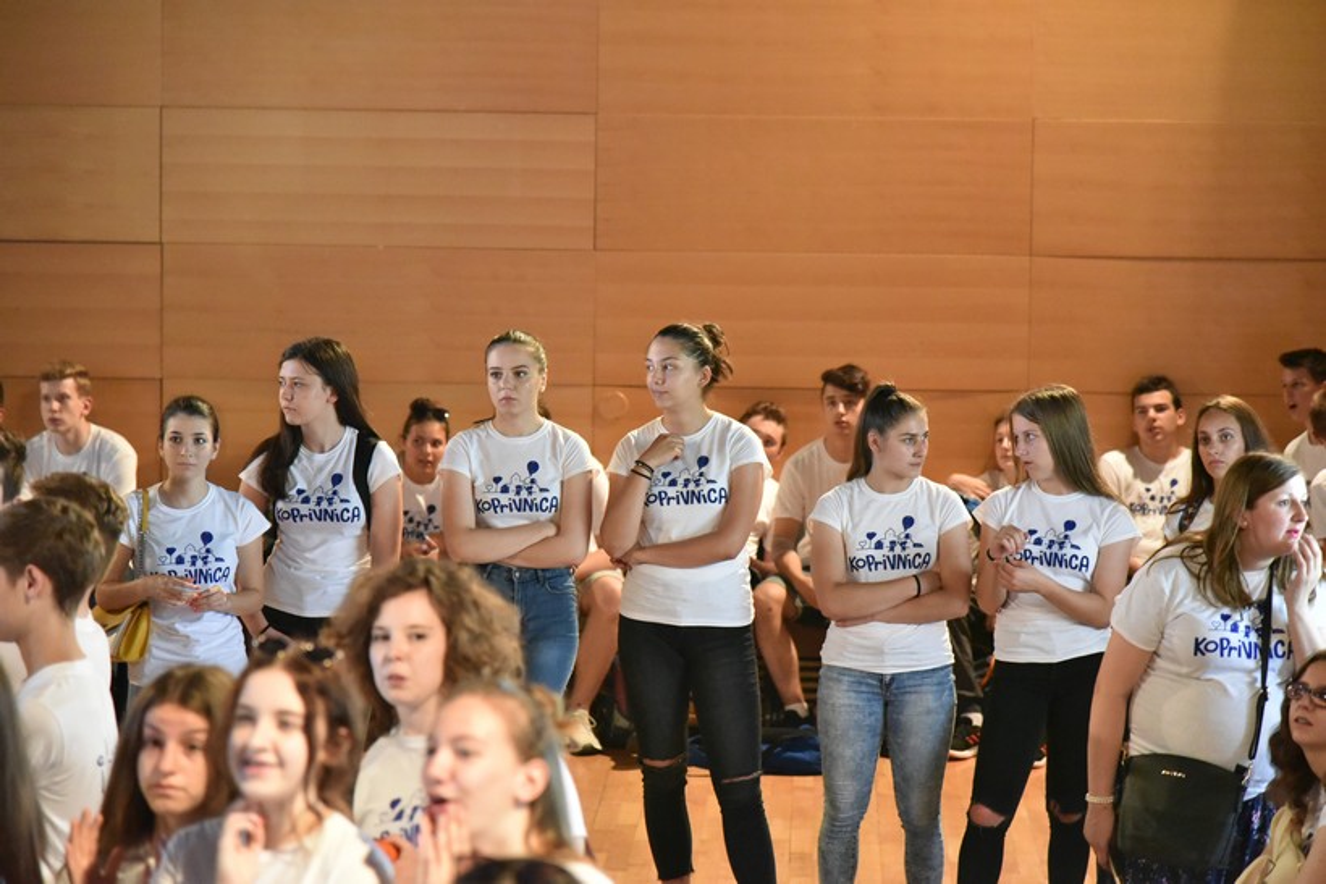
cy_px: 442
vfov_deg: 11.4
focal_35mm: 120
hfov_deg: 17.1
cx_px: 663
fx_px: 4420
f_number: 4
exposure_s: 1/160
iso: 12800
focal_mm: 120
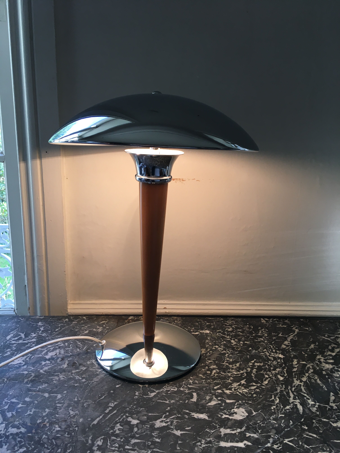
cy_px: 226
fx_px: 380
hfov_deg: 48.2
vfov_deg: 61.7
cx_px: 170
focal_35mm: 29
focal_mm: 4.15
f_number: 2.2
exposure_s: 1/33
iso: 25
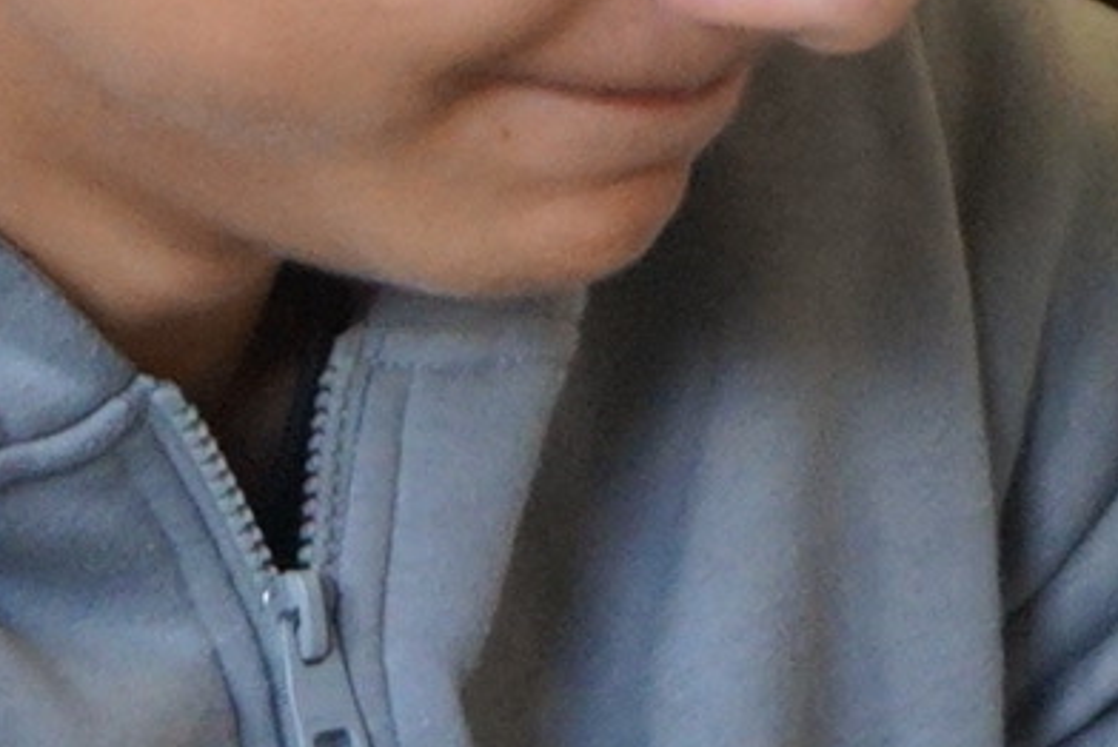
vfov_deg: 2.8
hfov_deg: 4.1
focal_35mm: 491
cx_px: 2436
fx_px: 15274
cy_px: 91
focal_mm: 47
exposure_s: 1/160
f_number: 5.6
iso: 1000
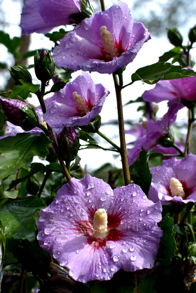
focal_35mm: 52
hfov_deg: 25.8
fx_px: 429
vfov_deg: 37.9
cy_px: 146
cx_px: 98
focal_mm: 35
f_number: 8
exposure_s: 1/250
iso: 220
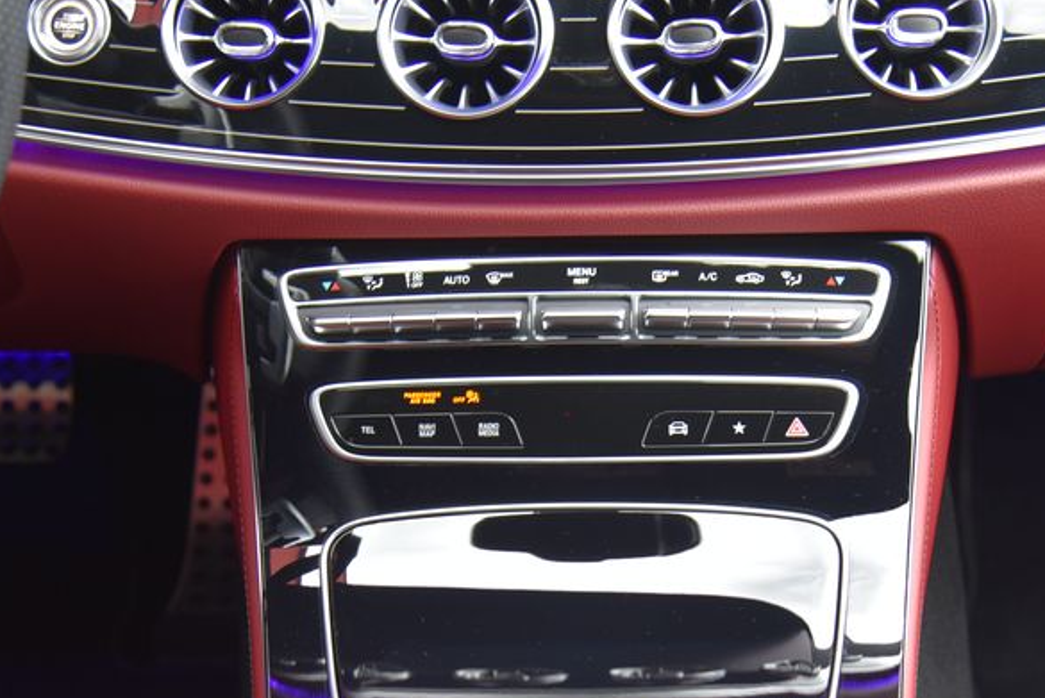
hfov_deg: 28.8
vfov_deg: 19.3
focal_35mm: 70
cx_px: 584
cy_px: 536
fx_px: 2033
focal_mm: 40
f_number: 4
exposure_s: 1/15
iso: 500
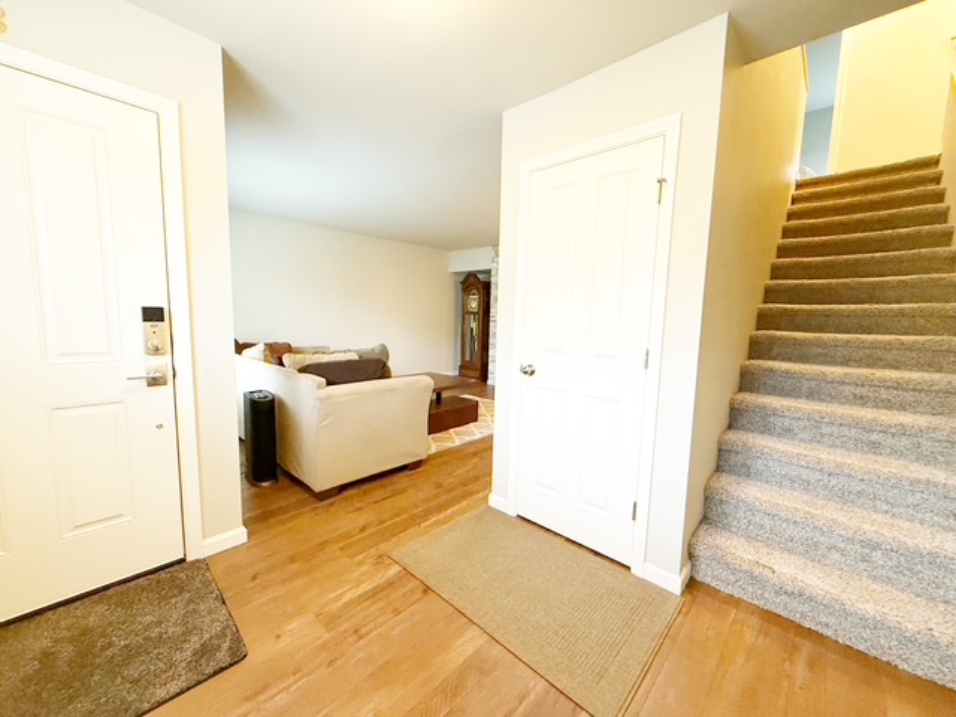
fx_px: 387
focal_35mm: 14
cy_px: 358
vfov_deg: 85.7
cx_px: 478
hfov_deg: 102.1
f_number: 2.2
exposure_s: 1/60
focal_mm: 2.22
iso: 400
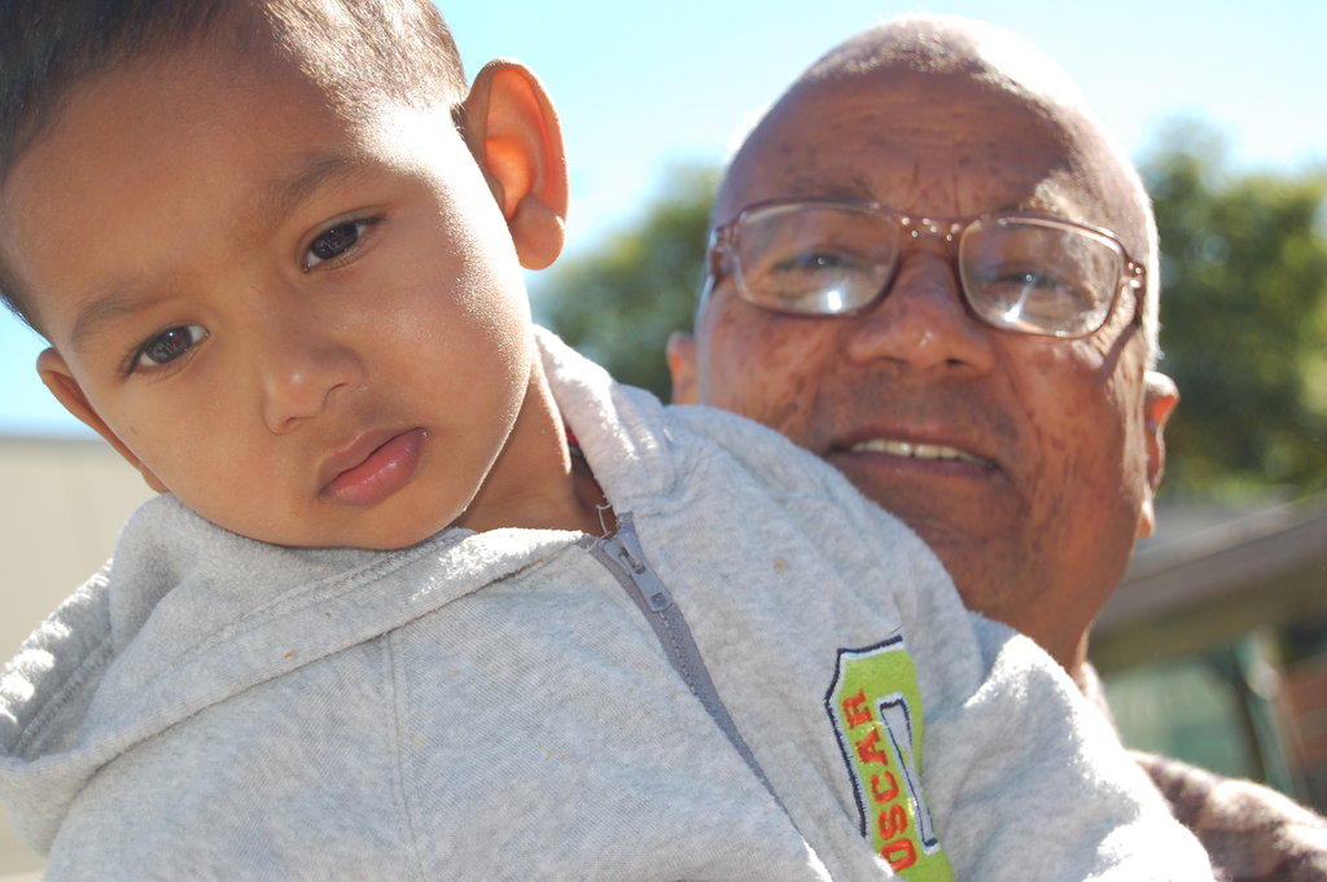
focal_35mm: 82
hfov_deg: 24.6
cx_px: 664
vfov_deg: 16.5
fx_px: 3039
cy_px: 441
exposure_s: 1/500
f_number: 5.6
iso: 360
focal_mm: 55
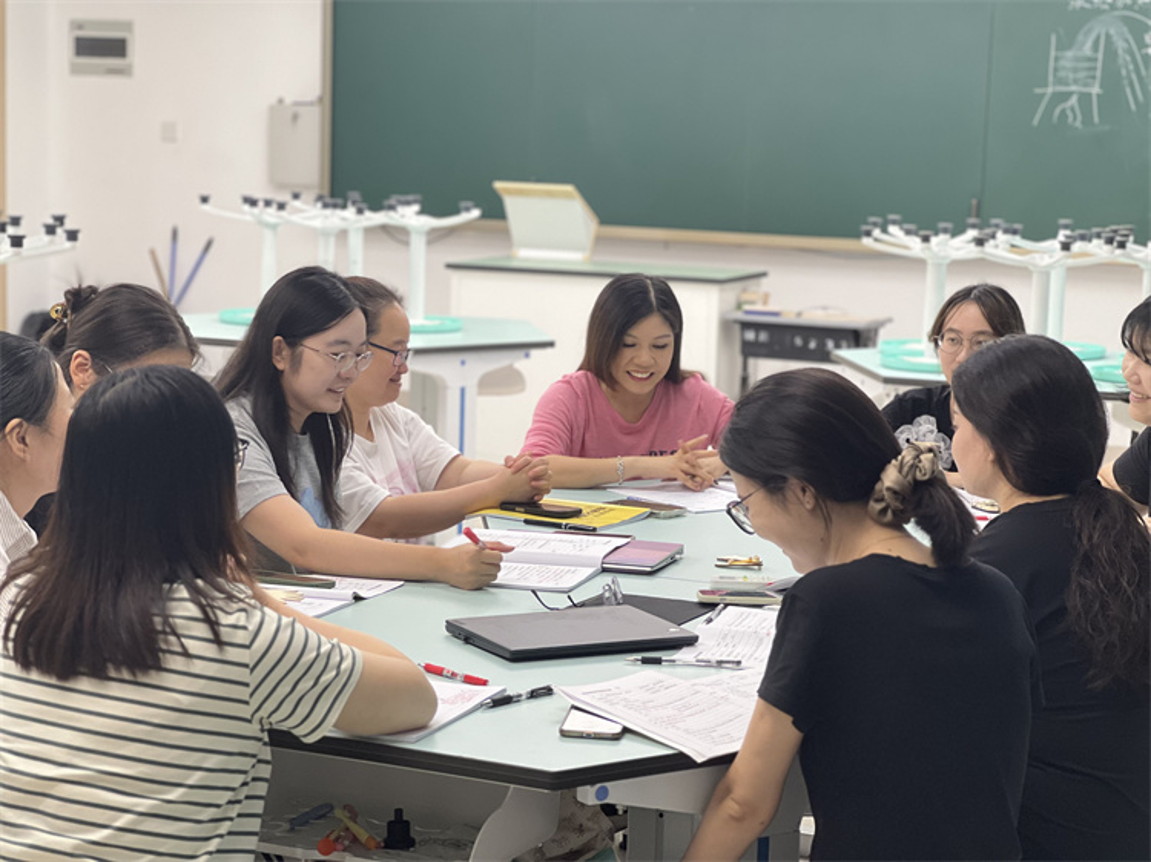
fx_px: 2559
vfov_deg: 19.1
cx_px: 576
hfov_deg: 25.3
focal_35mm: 77
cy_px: 431
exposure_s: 1/33
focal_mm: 9
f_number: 2.8
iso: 125
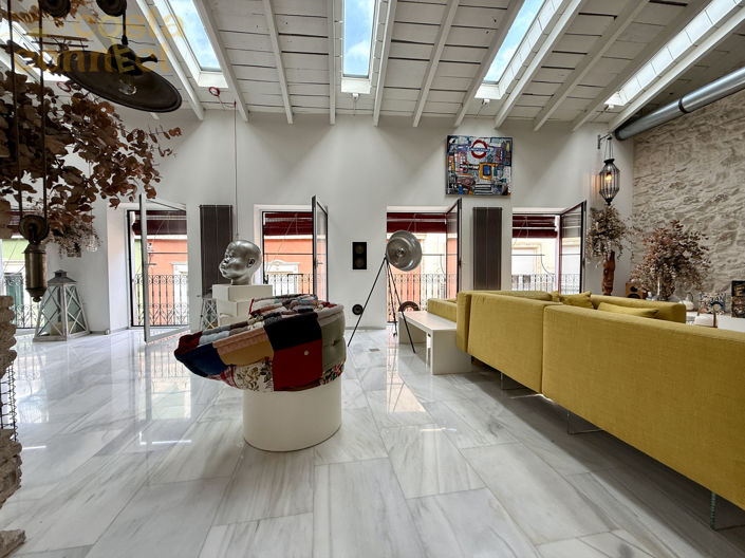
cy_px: 279
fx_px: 301
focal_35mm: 14
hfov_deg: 102.1
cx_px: 372
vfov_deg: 85.6
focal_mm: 2.22
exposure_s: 1/134
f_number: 2.2
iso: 64
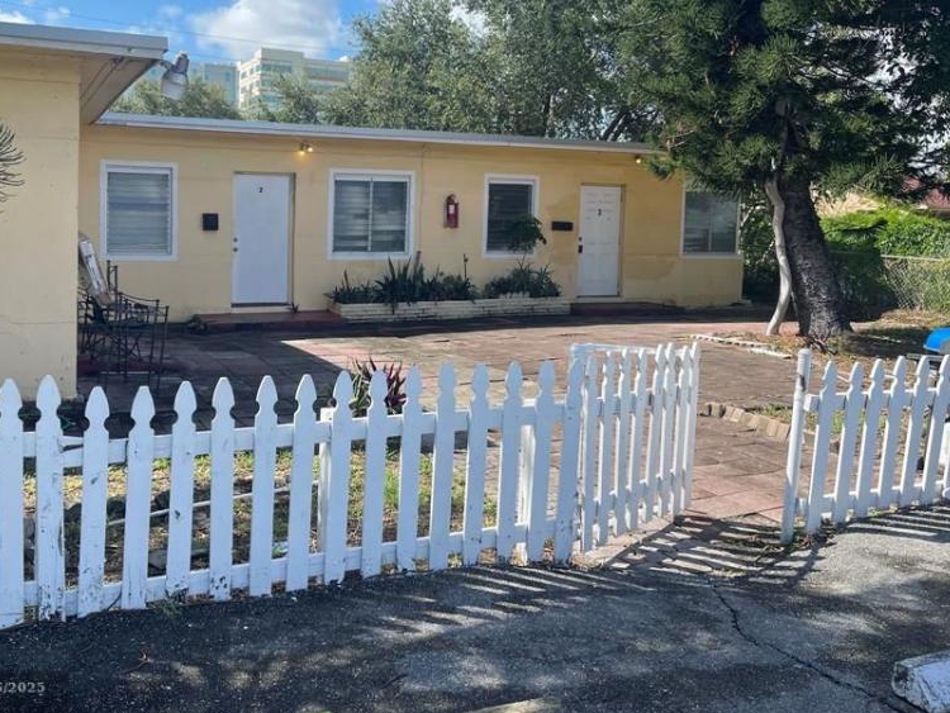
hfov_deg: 56.5
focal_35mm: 32
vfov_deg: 43.8
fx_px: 878
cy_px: 263
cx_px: 393
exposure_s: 1/1852
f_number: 1.6
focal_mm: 5.1
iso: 32
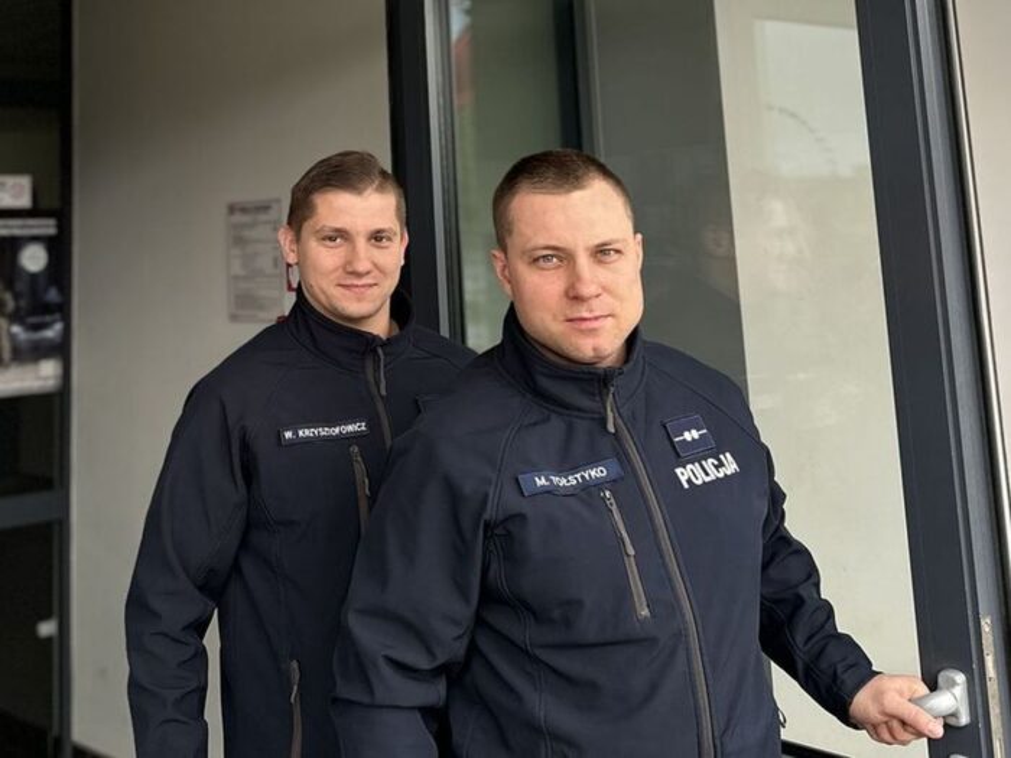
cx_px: 506
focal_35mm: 24
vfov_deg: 56.8
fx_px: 701
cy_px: 379
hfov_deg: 71.6
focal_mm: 6.86
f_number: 1.78
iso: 125
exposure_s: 1/121
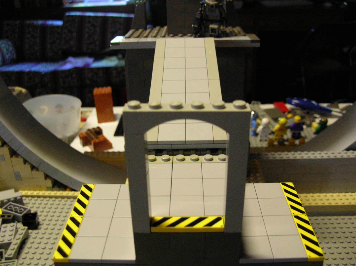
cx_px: 178
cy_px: 133
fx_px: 370
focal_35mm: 36
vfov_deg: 39.6
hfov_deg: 51.4
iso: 139
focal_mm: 6
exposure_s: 1/3.9
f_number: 2.7
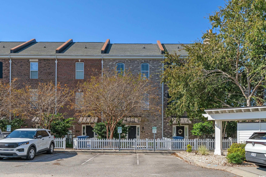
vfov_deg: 45.0
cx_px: 133
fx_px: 214
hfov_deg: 63.7
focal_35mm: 29
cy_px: 88
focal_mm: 29
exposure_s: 1/60
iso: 250
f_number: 8
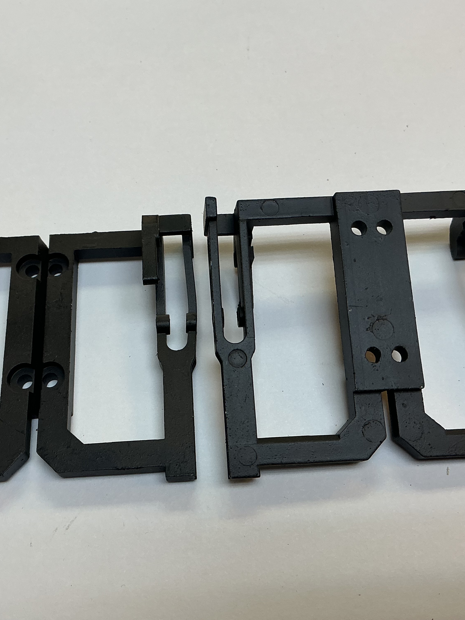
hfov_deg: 36.8
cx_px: 201
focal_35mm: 39
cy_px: 309
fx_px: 698
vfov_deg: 47.9
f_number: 1.8
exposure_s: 1/120
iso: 32
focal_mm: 3
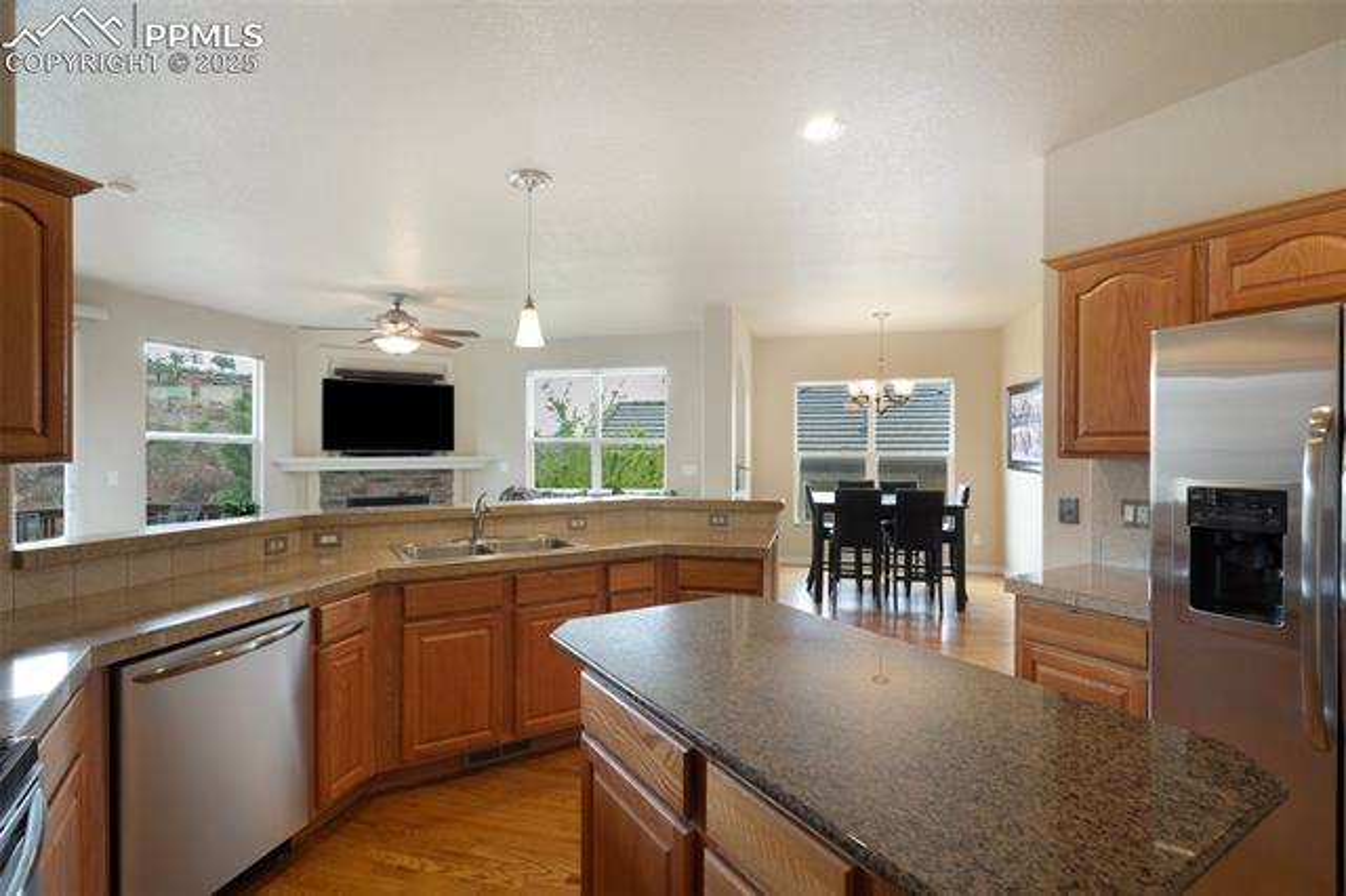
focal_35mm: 16
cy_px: 448
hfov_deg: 96.8
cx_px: 673
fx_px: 598
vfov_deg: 73.7
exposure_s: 1/500
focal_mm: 16
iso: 200
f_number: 6.3
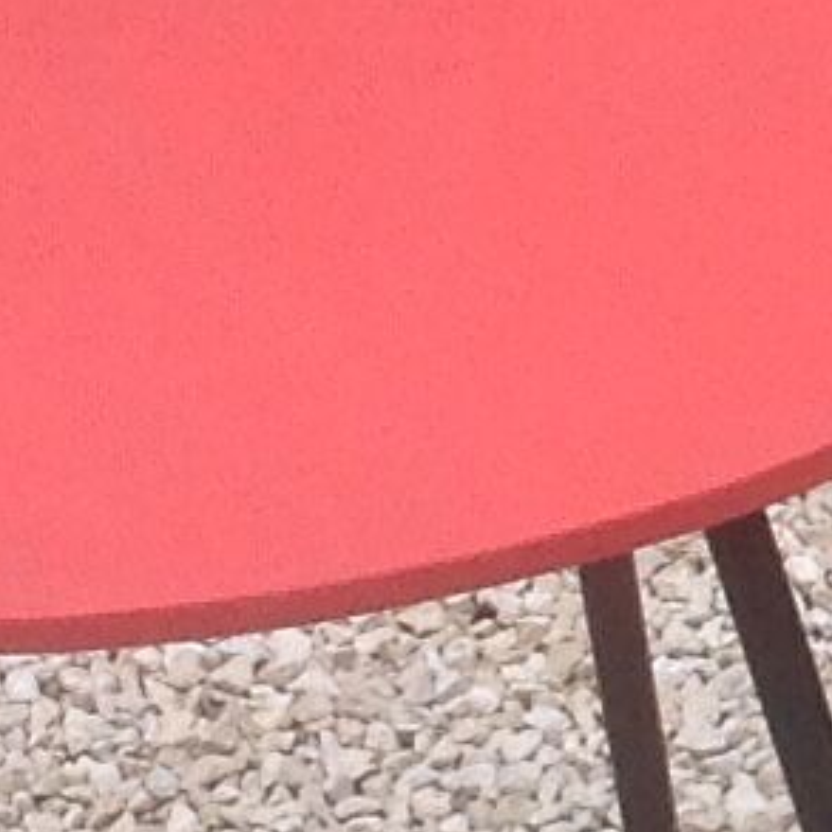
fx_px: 7424
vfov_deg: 6.4
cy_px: 199
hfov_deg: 6.1
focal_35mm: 273
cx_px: 2201
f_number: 2.4
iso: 50
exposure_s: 1/325
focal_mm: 4.28
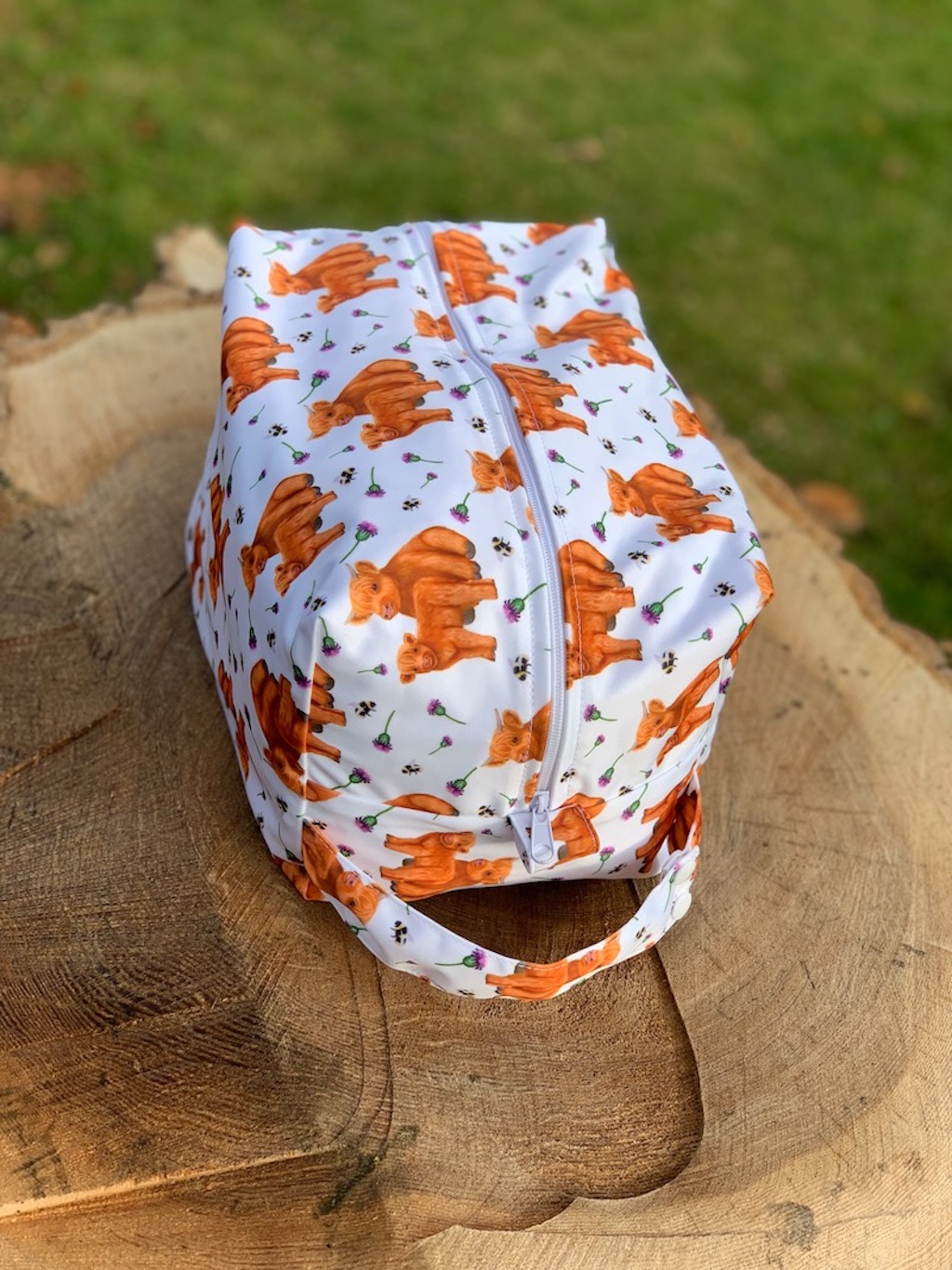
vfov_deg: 36.8
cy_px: 635
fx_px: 1907
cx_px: 476
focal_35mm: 52
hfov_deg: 28.0
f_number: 2.4
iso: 16
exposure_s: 1/316
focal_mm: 6
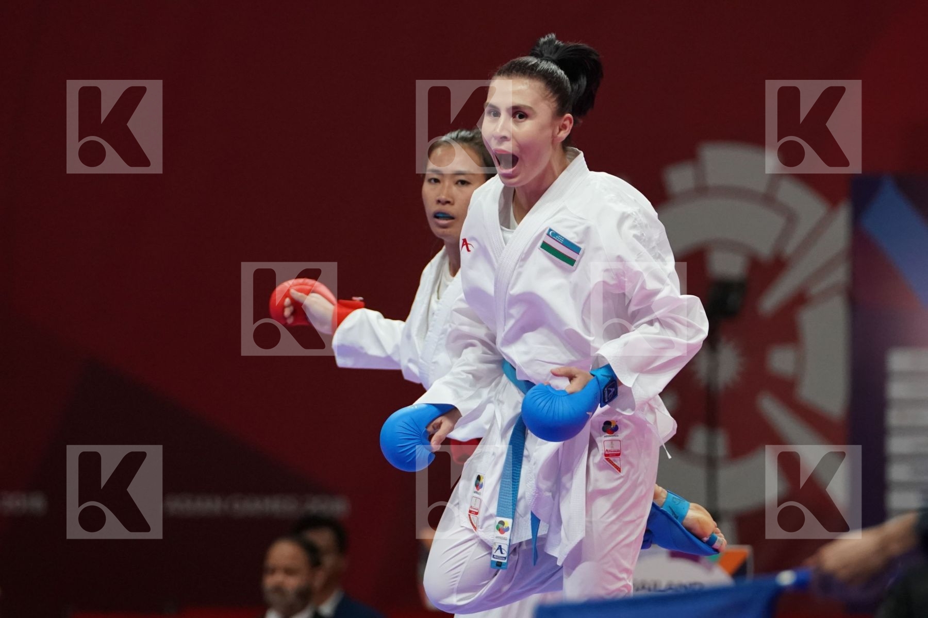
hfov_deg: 6.2
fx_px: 8532
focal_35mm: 331
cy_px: 309
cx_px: 464
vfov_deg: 4.2
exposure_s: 1/1000
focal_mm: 221
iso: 3200
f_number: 4
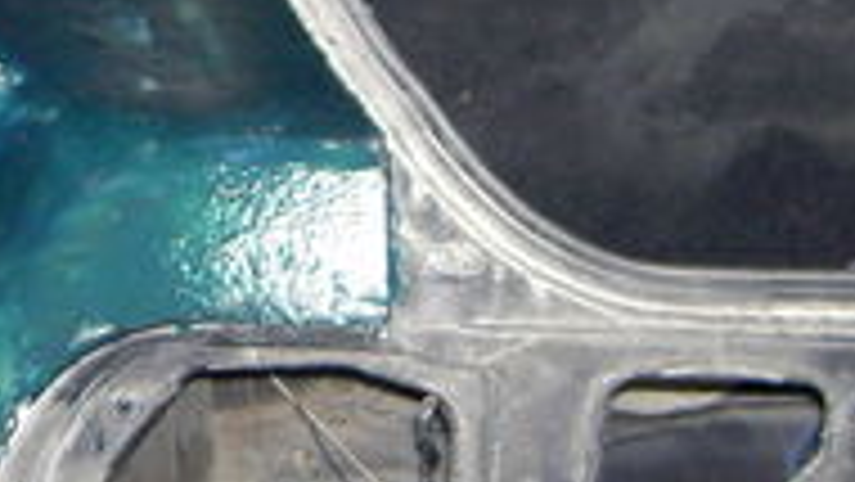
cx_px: -45
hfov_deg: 14.7
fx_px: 3243
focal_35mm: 143
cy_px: 306
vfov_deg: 8.5
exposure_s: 1/60
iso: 100
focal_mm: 8
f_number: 2.8
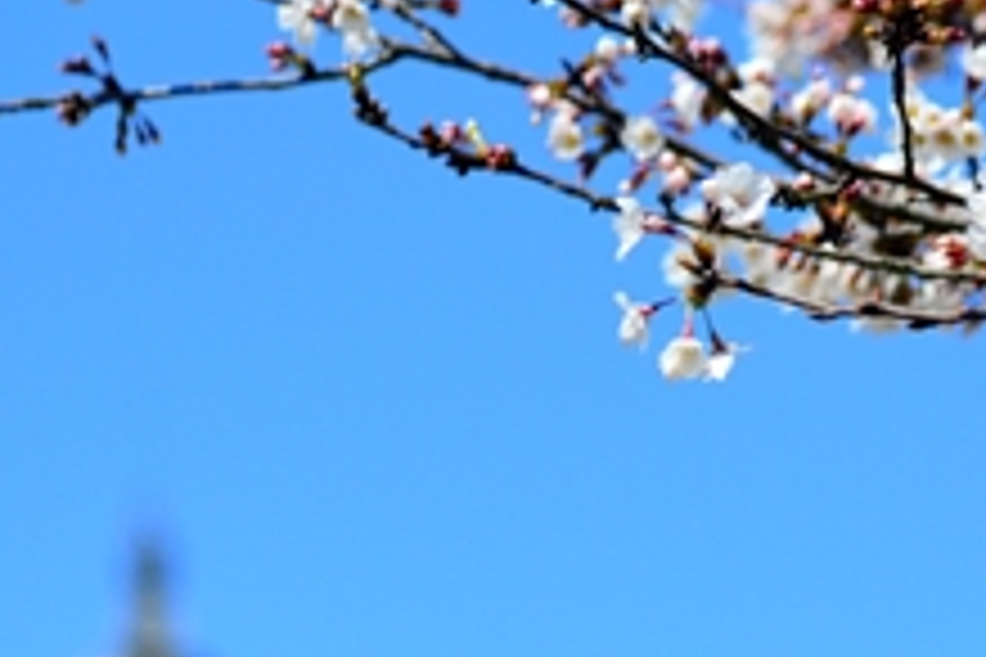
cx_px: 648
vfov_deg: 3.1
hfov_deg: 4.7
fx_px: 12023
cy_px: 1120
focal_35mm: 439
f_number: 4
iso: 400
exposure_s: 1/4000
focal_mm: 120
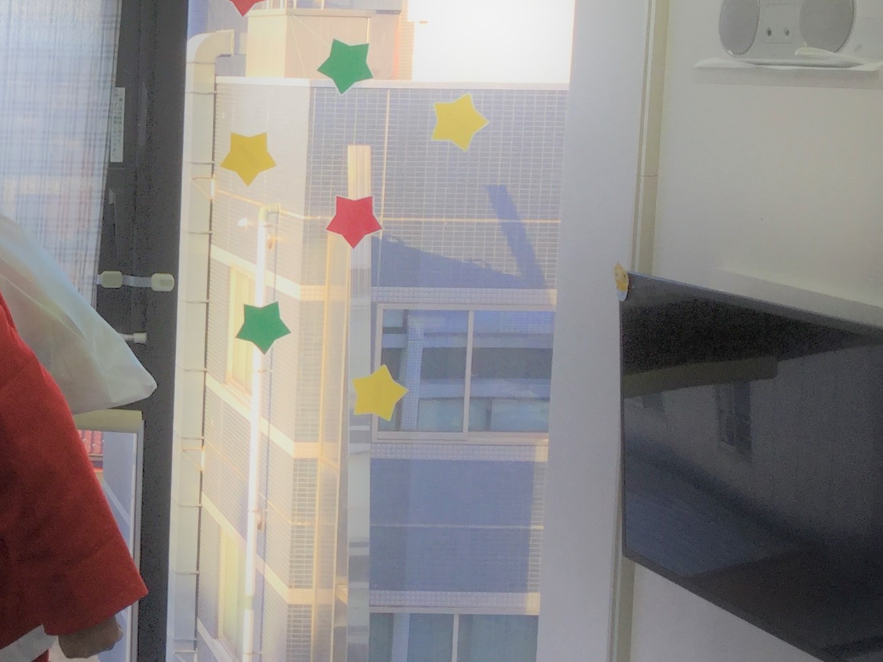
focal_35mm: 80
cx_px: -129
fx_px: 2041
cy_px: 297
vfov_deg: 18.4
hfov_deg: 22.8
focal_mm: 3.3
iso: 25
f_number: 2.4
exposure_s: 1/125
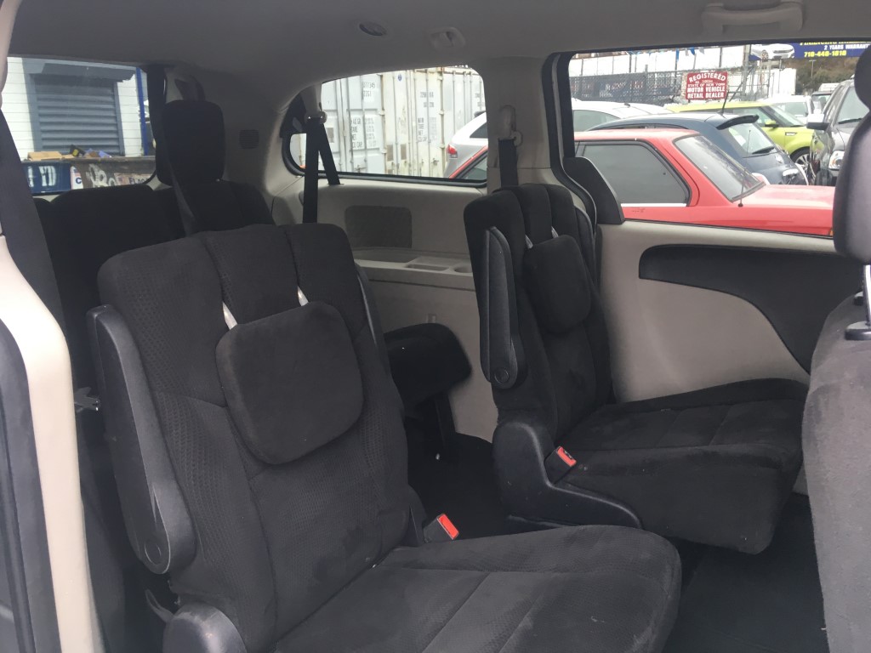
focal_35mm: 29
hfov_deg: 61.7
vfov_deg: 48.2
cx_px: 436
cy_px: 326
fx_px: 730
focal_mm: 4.15
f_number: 2.2
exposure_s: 1/30
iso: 64
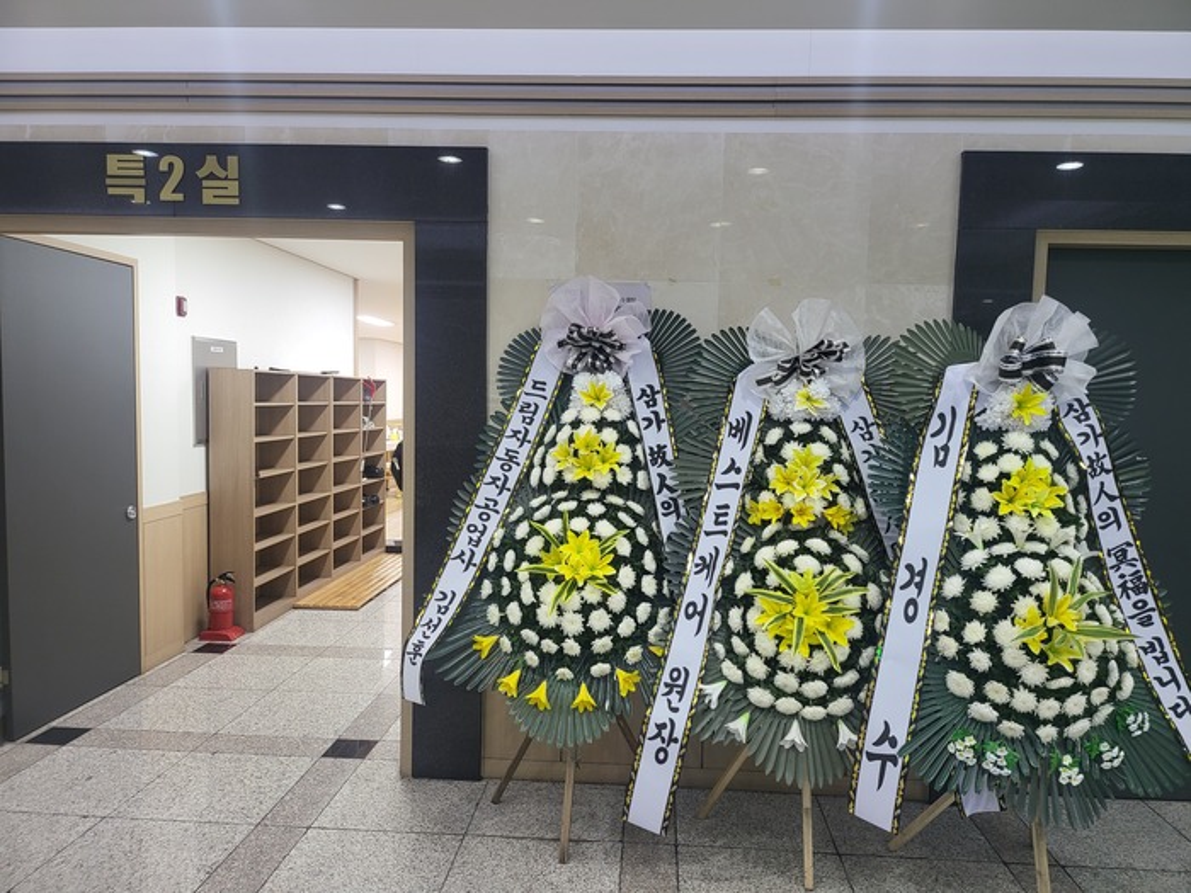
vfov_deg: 56.8
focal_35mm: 24
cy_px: 446
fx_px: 826
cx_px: 596
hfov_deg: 71.6
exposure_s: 1/60
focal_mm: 5
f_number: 1.8
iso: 200
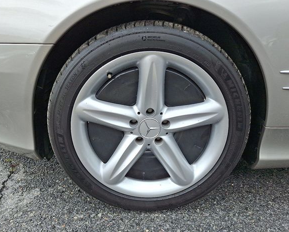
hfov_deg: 64.0
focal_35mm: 27
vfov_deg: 53.2
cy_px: 115
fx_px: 231
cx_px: 145
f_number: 1.8
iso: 25
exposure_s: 1/312
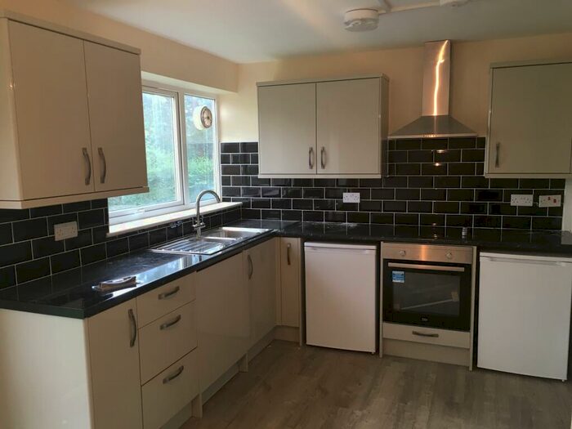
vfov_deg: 48.2
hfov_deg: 61.7
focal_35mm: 29
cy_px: 214
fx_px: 479
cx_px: 286
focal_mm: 4.15
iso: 40
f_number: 2.2
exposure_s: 1/33
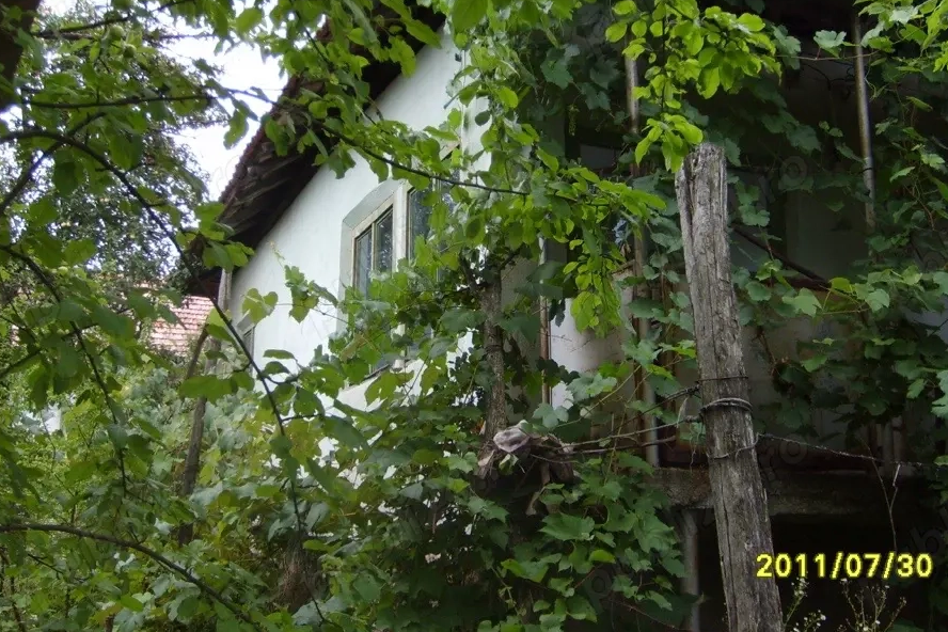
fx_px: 1080
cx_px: 488
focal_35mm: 41
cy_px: 248
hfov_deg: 47.4
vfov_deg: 32.5
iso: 50
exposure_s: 1/250
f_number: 2.8
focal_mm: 5.8
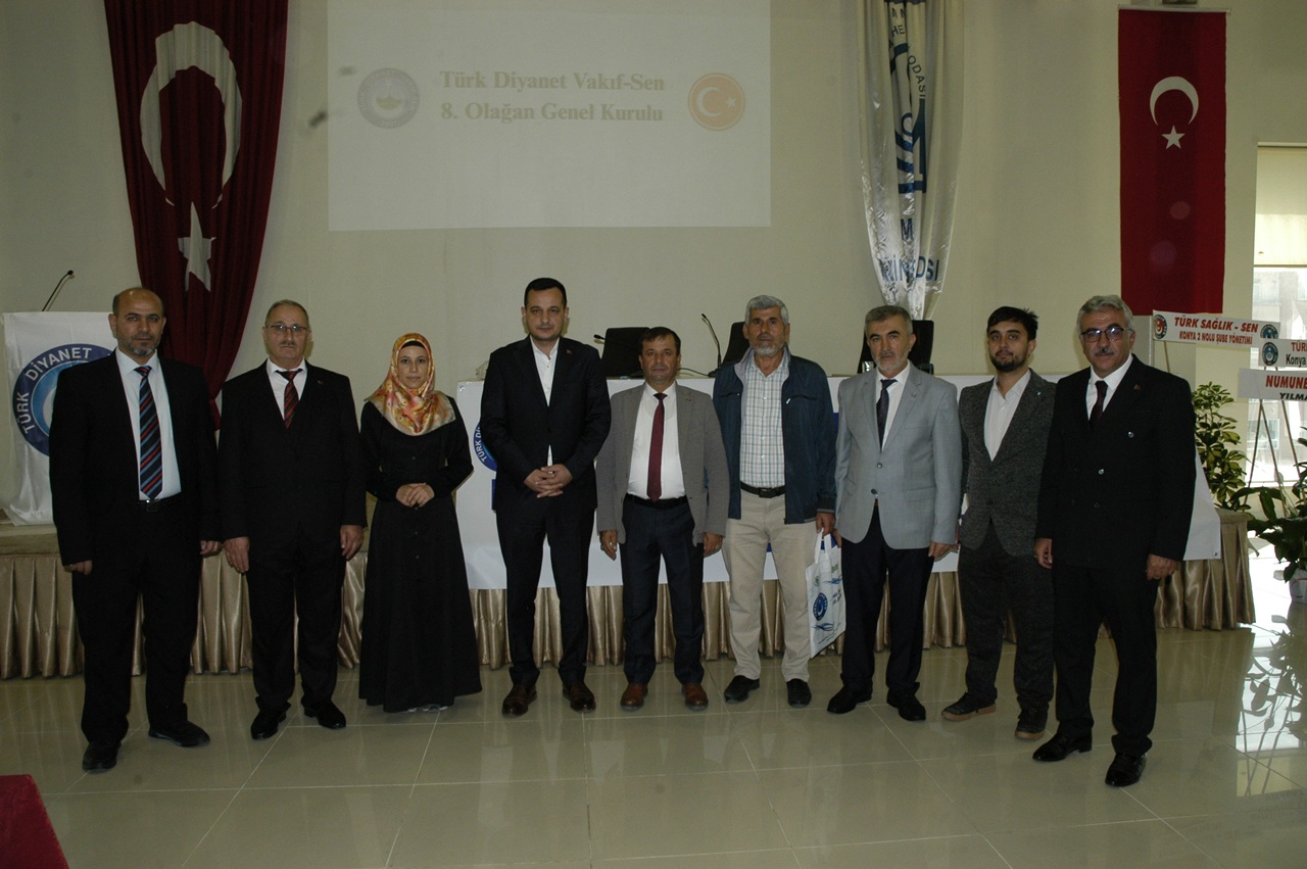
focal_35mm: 27
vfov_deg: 47.8
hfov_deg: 67.4
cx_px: 654
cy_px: 434
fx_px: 979
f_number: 7.1
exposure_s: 1/60
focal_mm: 18
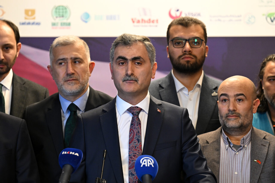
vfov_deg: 5.7
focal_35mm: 240
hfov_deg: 8.6
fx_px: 1833
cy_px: 92
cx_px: 138
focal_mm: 160
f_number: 3.2
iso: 1600
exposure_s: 1/125
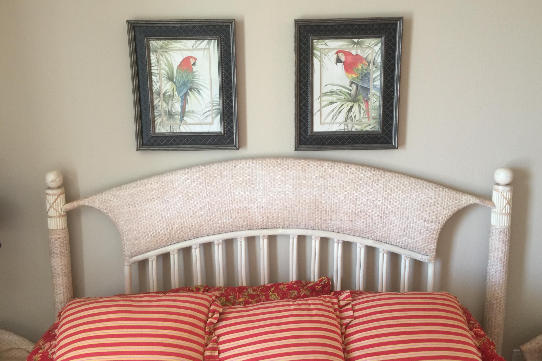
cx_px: 270
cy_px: 182
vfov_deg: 42.3
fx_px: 467
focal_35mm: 31
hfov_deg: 60.3
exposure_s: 1/15
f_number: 2.2
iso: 40
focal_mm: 4.15
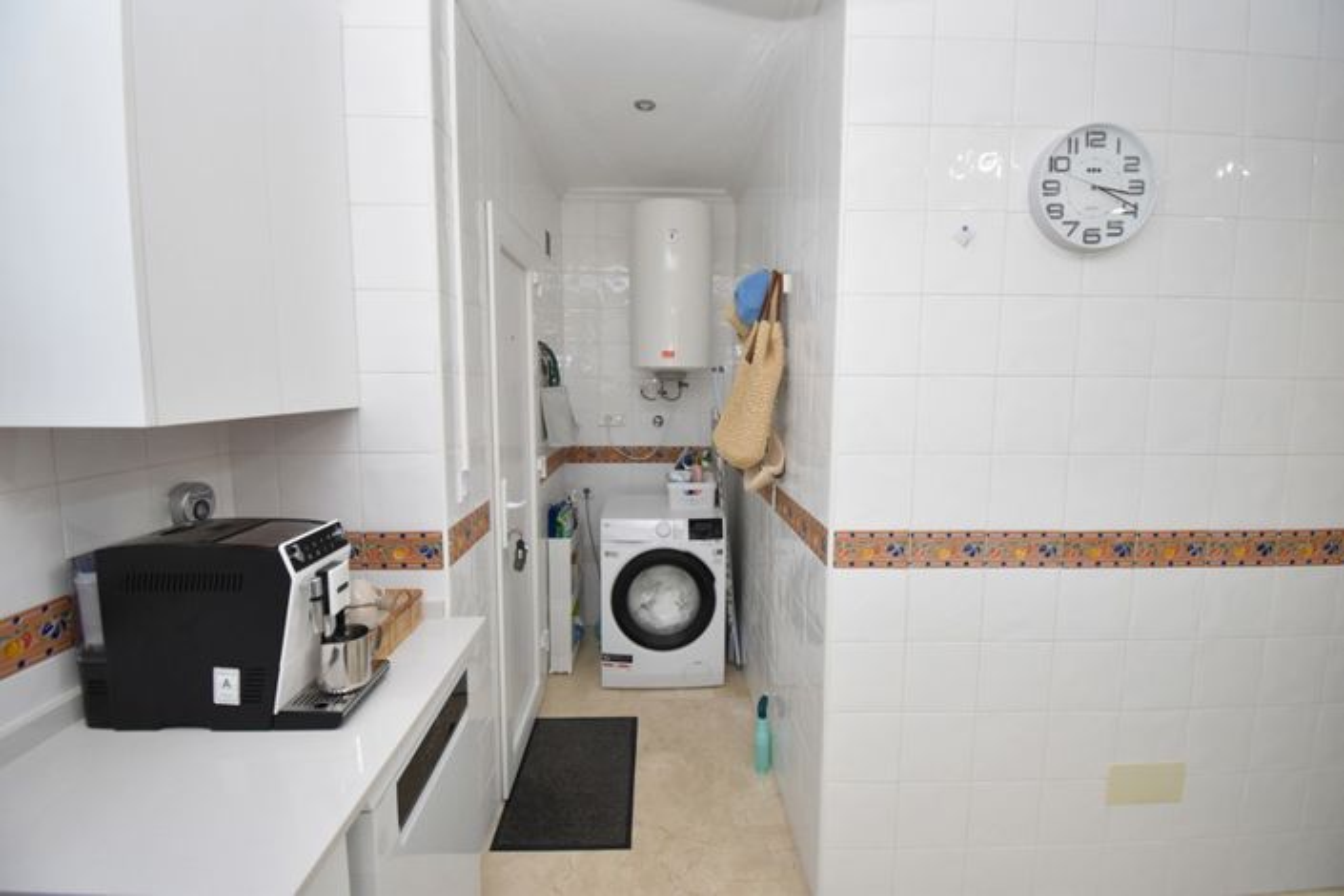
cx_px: 672
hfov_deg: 100.4
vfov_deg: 77.3
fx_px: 560
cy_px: 448
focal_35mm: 15
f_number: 4.5
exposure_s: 1/160
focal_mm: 10
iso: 800
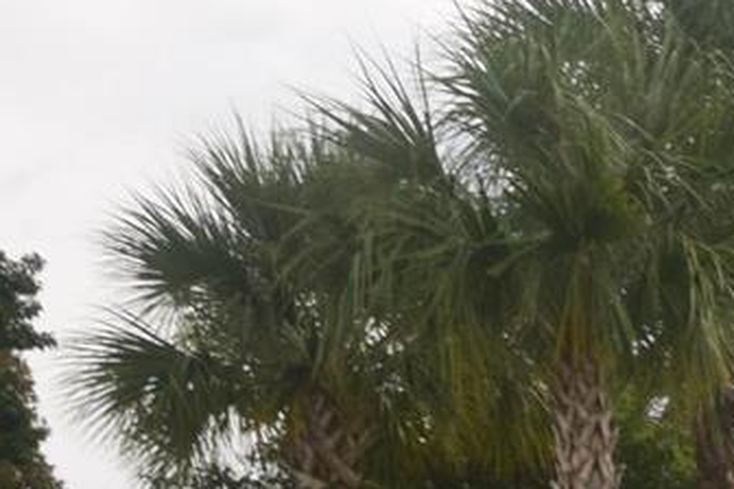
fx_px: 3731
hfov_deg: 10.1
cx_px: 1606
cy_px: 748
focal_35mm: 183
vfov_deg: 7.4
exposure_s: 1/200
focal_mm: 20
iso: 320
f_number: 10
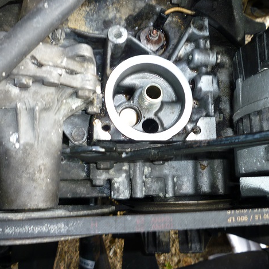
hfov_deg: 47.1
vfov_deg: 47.2
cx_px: 154
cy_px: 132
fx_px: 308
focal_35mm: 35
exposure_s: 1/30
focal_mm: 5.2
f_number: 3.3
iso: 100
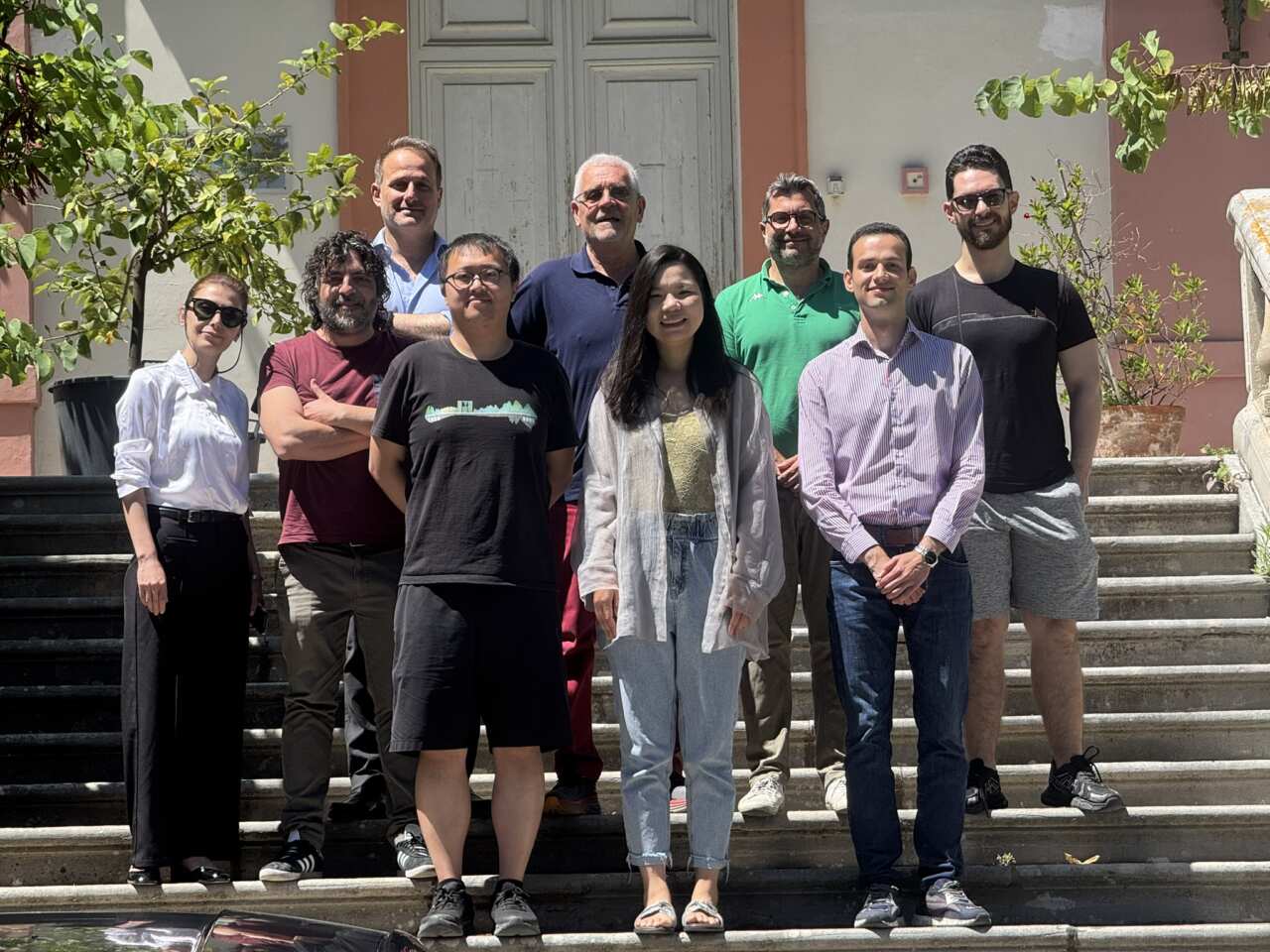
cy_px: 476
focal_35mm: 120
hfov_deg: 16.4
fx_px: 4403
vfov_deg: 12.3
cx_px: 635
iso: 50
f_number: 2.8
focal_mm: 15.66
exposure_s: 1/891
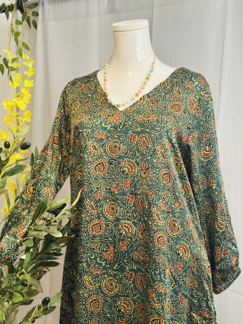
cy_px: 162
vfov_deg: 39.6
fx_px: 449
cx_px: 122
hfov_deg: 30.3
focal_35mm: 48
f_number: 1.78
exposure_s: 1/40
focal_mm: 6.86
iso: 200
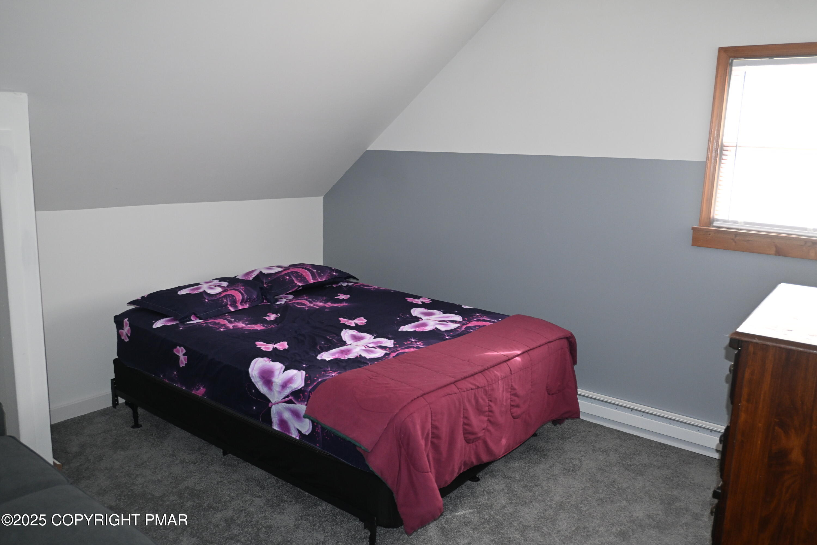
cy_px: 272
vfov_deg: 44.6
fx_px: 664
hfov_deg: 63.2
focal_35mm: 29
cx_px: 408
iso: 900
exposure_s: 1/60
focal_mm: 19.5
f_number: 3.8
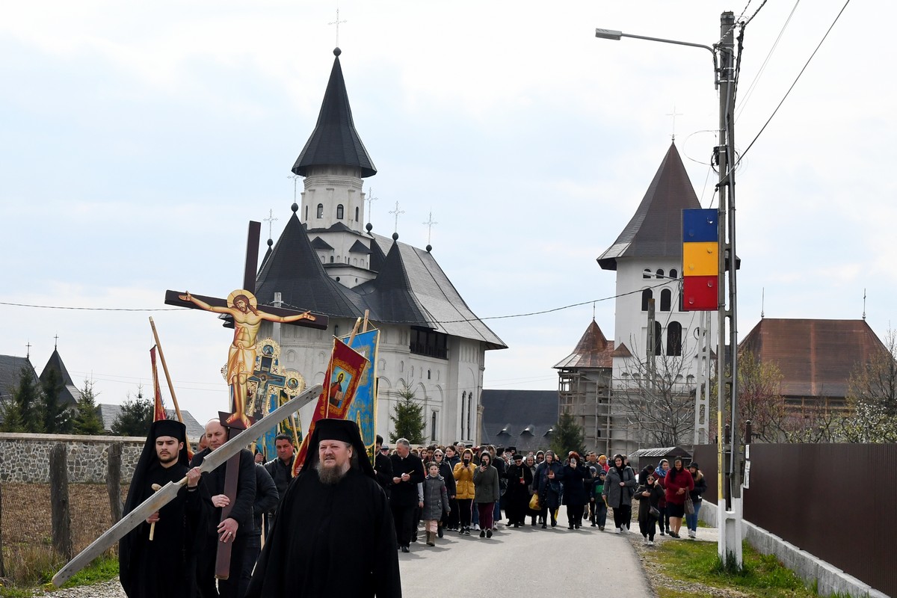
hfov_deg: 49.6
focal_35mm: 39
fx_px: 972
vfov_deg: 34.2
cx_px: 448
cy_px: 299
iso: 640
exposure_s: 1/4000
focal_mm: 26
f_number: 5.6
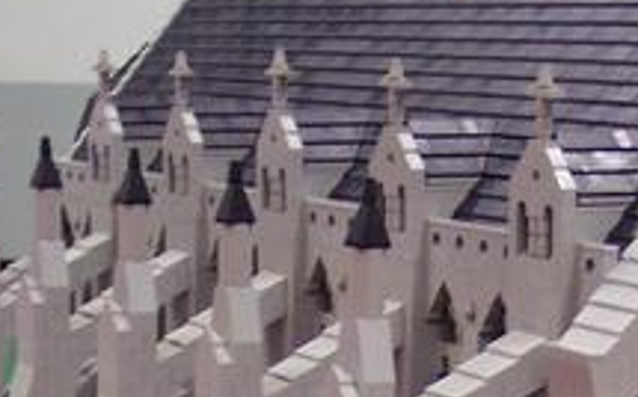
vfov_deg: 10.0
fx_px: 2085
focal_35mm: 120
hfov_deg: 17.4
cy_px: 809
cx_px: 429
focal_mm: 8
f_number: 2.8
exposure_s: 1/10
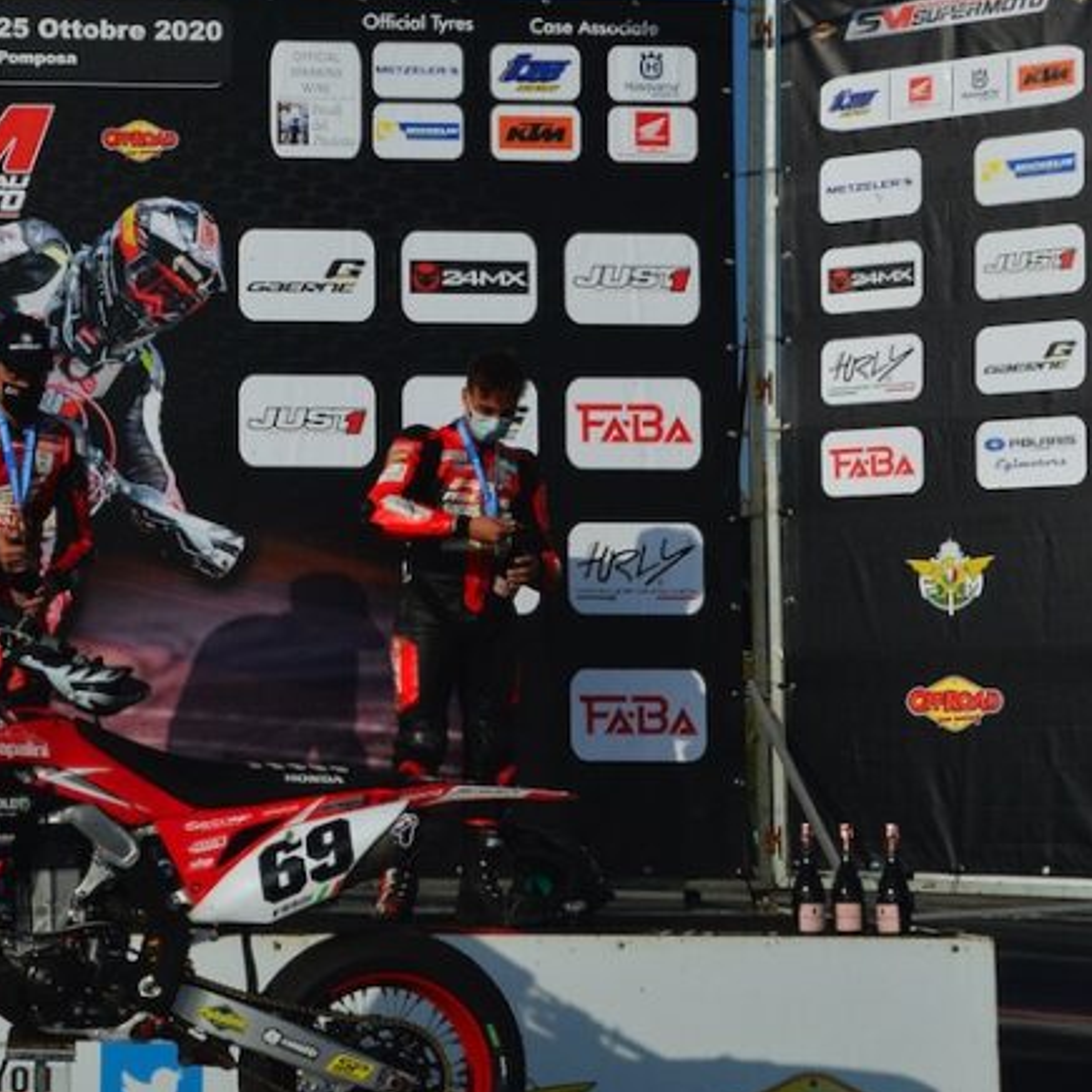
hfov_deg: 17.9
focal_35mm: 96
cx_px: 138
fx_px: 3426
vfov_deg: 18.1
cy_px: 472
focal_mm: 32
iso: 640
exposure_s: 1/2000
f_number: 11
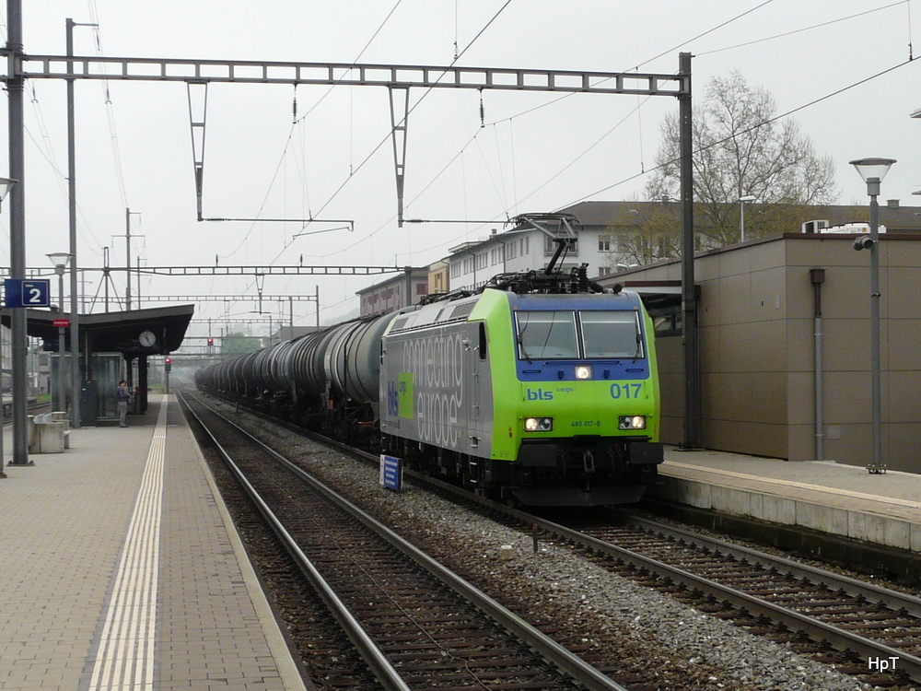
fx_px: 1038
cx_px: 460
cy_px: 346
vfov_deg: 36.8
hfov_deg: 47.9
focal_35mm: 39
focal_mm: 6.4
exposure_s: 1/200
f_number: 5.6
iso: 100
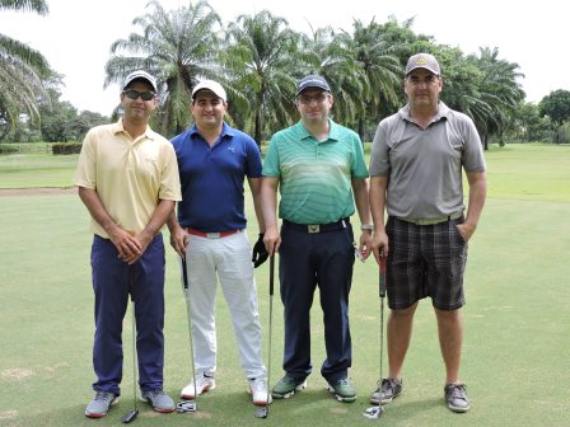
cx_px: 285
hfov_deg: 40.4
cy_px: 214
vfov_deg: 30.9
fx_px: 774
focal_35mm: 47
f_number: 3.5
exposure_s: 1/400
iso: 100
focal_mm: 8.4
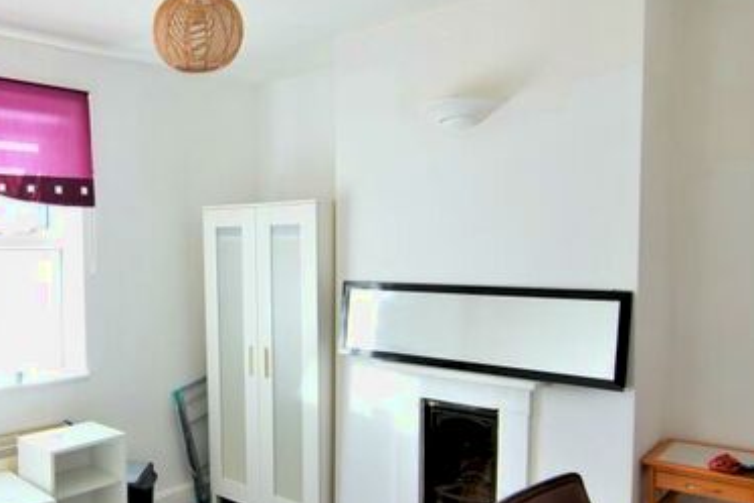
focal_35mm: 31
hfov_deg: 57.6
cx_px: 196
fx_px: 648
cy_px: 290
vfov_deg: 42.3
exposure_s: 1/80
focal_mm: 11
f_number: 3.2
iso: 100
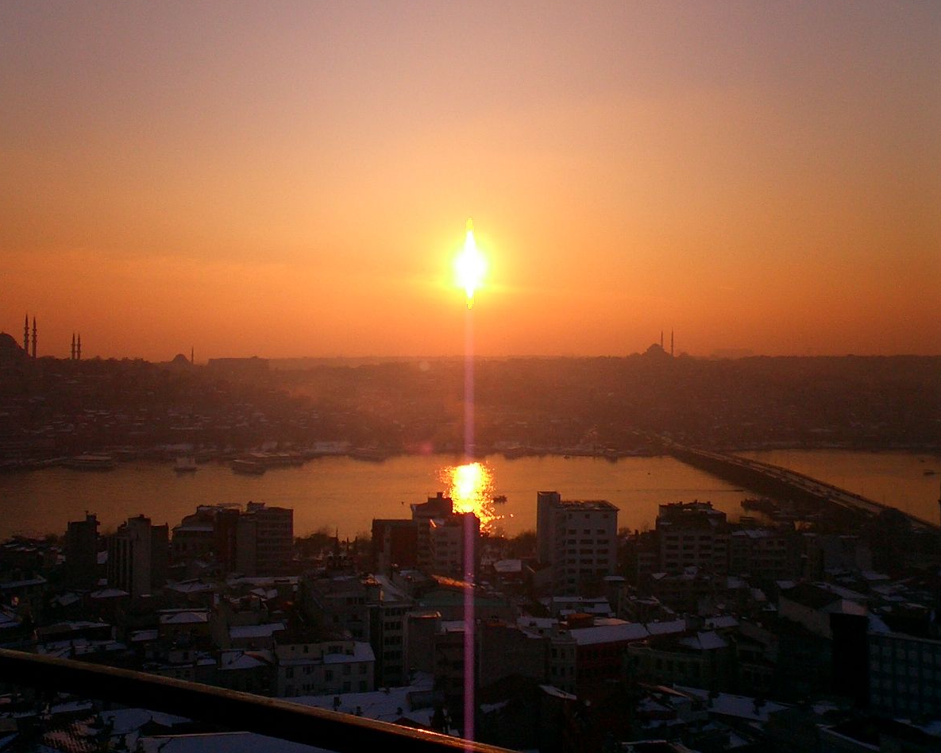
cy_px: 373
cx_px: 448
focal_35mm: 39
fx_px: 1086
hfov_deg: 46.8
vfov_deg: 38.2
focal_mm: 5.6
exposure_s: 1/1250
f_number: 3.5
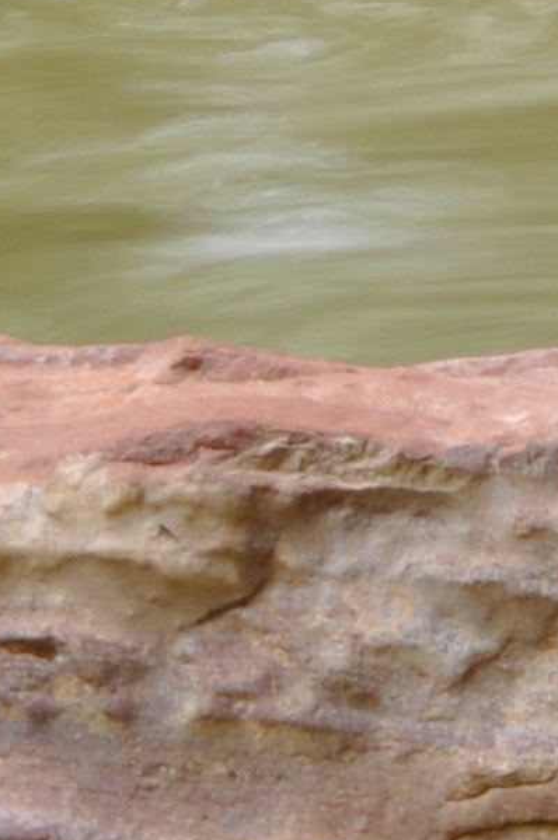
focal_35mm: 990
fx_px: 23072
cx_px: 730
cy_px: 488
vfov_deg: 2.1
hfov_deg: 1.4
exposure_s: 1/5
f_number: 22
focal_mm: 105
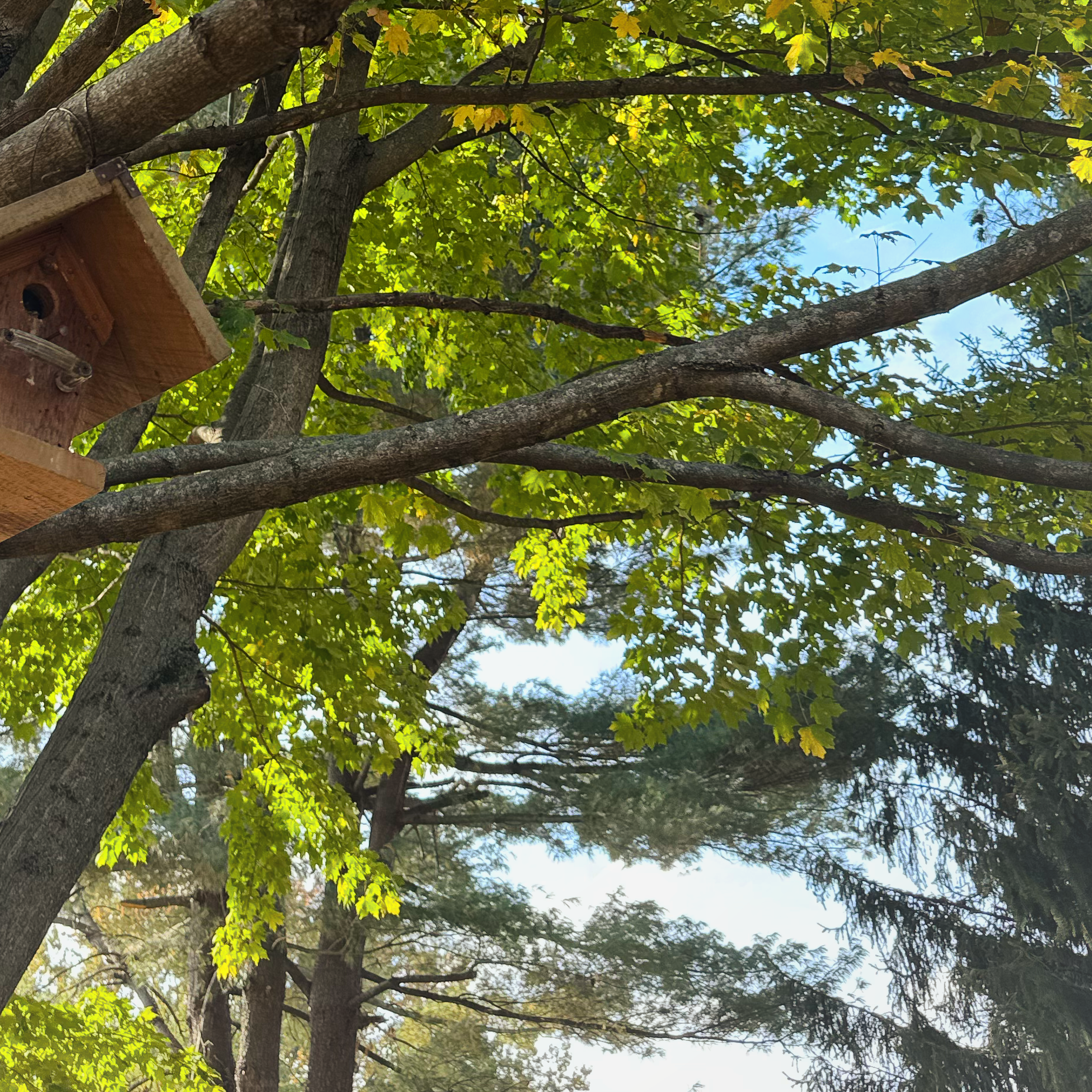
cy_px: 83
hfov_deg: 36.0
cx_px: 287
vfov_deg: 34.5
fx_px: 1642
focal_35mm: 46
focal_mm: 6.76
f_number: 1.78
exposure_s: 1/477
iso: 80
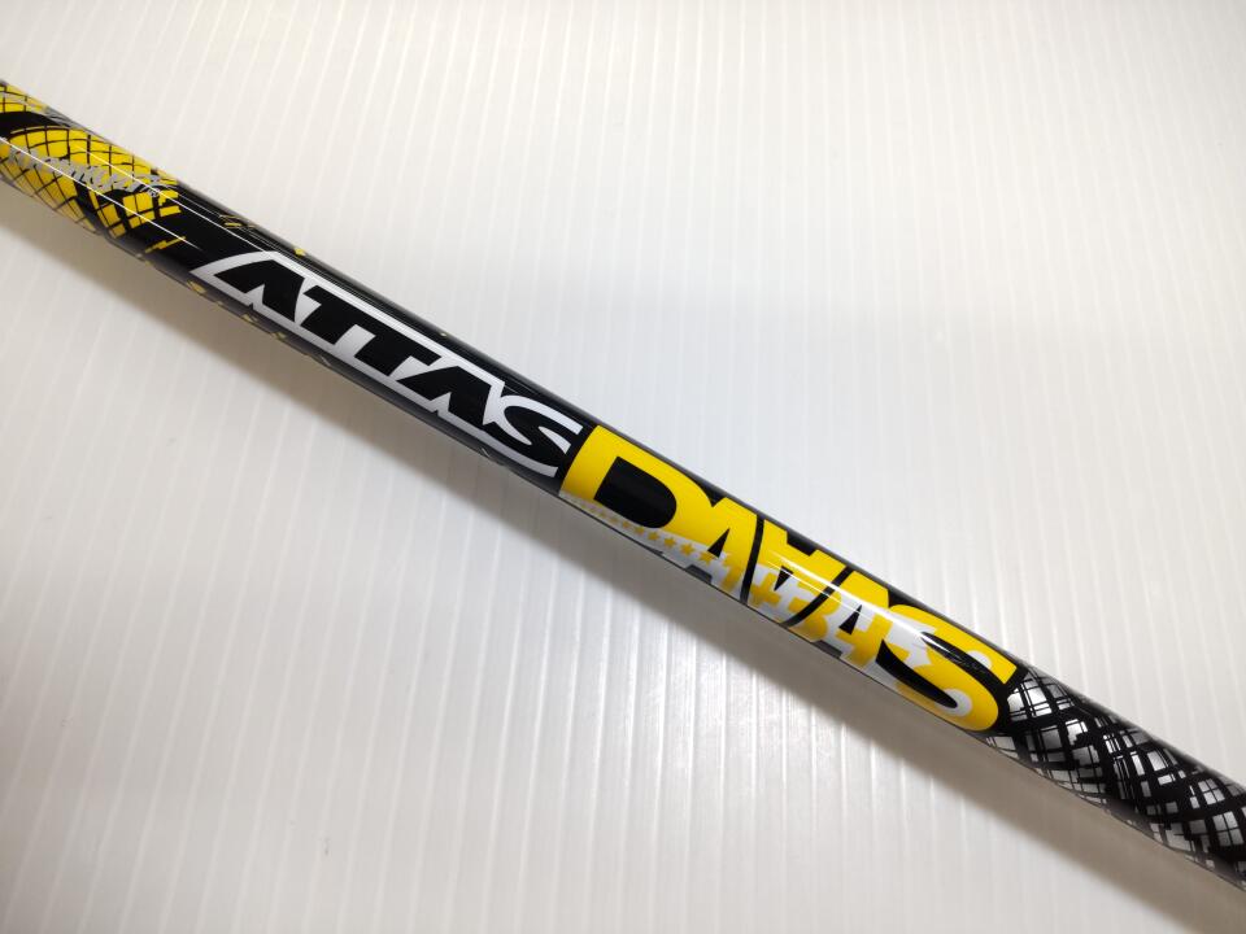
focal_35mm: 24
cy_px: 467
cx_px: 623
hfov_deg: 71.6
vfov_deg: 56.8
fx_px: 864
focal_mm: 3.43
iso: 63
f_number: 2
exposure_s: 1/60
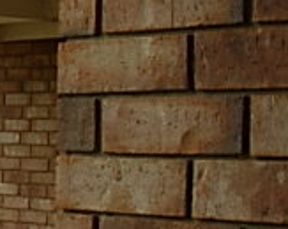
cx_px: -261
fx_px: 1243
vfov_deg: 10.5
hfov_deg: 12.0
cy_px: 11
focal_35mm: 146
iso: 50
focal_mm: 6.3
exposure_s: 1/373
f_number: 4.9
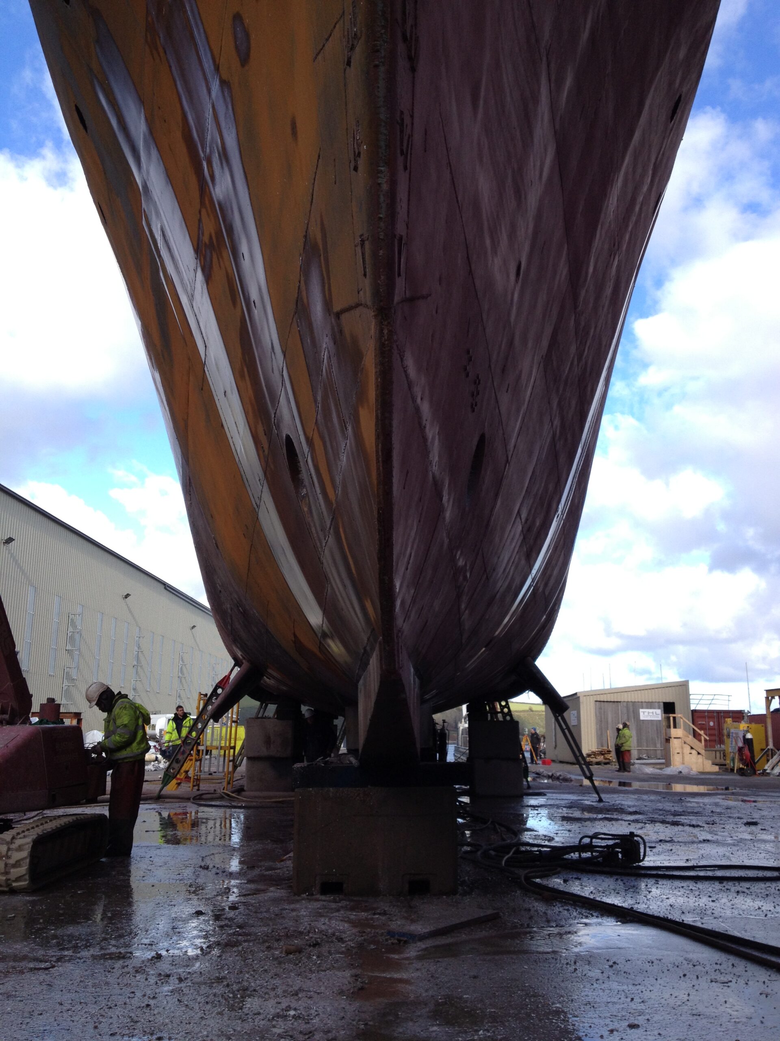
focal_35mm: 35
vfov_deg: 52.6
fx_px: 1052
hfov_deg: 40.7
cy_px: 520
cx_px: 390
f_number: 2.4
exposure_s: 1/699
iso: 50
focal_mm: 4.28
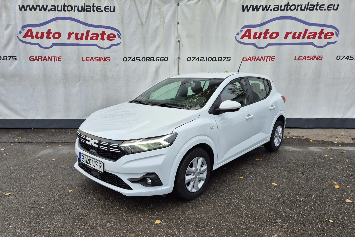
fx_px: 237
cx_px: 178
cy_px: 131
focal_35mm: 24
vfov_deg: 53.0
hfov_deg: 73.7
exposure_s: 1/180
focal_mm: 5.4
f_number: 1.8
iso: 40
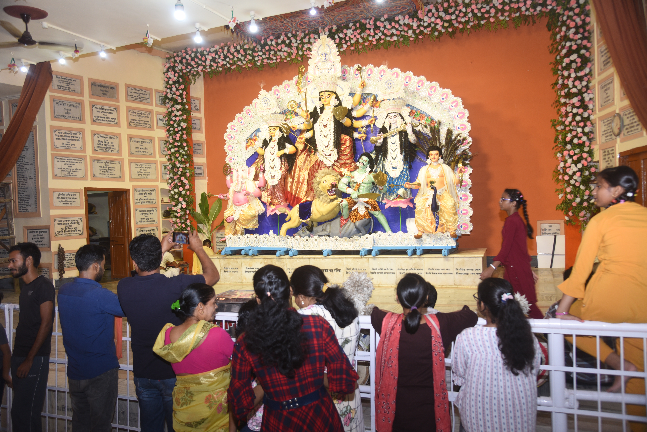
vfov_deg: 43.6
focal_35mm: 30
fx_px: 539
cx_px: 324
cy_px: 216
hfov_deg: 61.9
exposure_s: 1/60
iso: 400
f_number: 5
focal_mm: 30
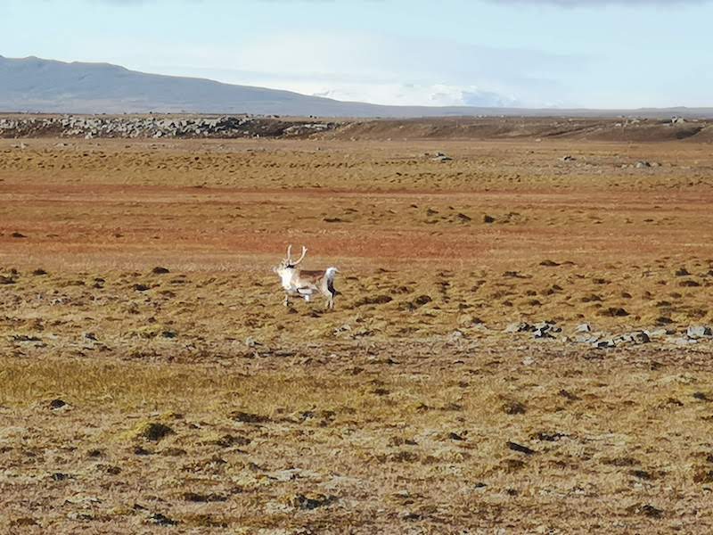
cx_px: 356
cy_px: 268
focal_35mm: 264
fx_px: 5438
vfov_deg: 5.6
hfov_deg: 7.5
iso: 50
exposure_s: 1/741
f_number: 2.4
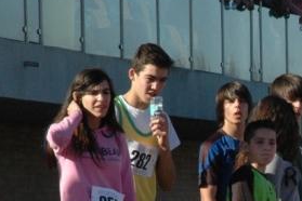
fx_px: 3229
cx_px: 396
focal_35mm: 385
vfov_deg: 3.6
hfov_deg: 5.3
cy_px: 232
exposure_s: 1/500
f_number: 11
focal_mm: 70
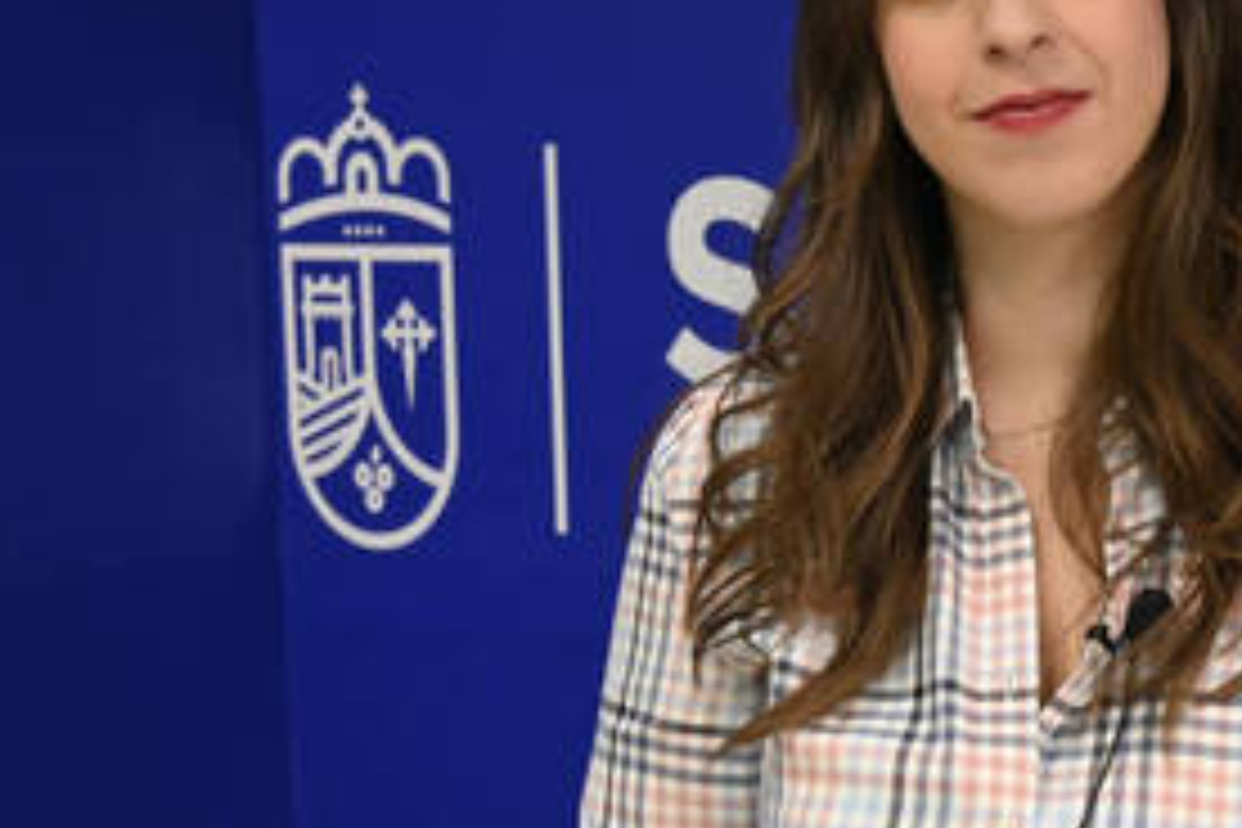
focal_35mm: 77
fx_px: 2642
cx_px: 1204
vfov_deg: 17.8
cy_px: 531
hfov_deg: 25.3
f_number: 3.5
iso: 400
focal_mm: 21.5
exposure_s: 1/200
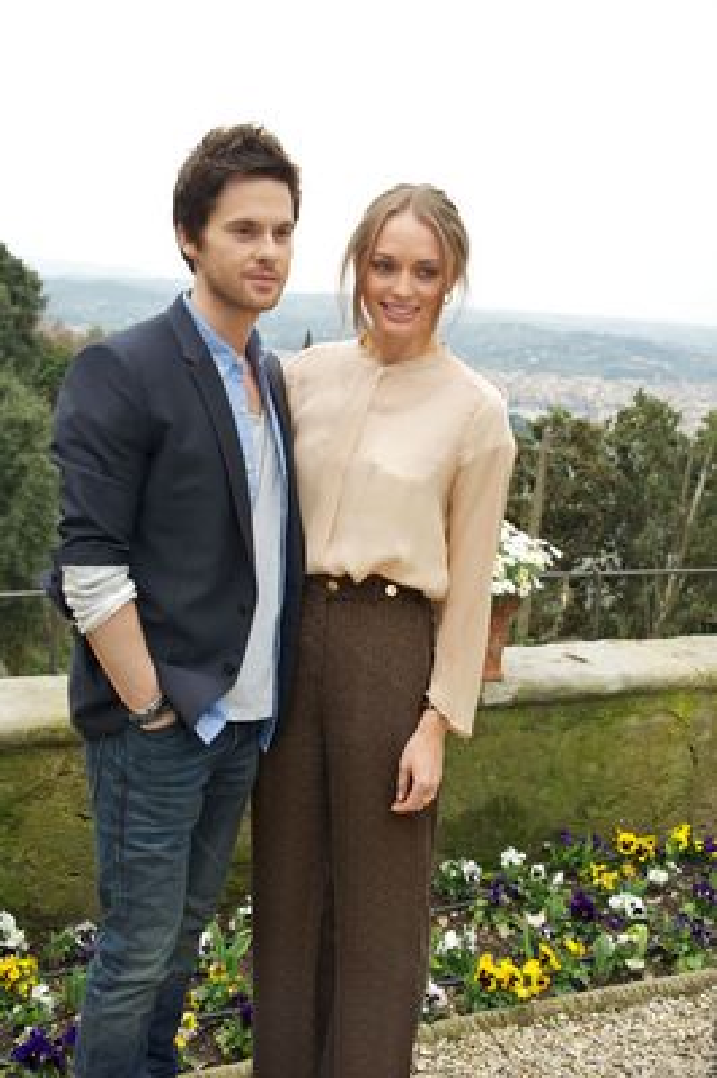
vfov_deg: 41.1
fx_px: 1436
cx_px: 358
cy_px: 539
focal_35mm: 48
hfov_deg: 28.0
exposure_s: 1/80
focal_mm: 48
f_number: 8
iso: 320
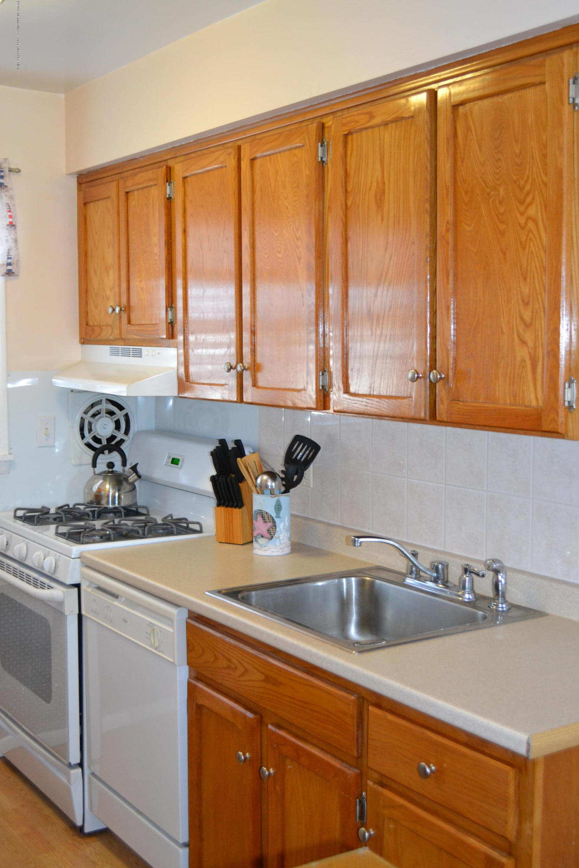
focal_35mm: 44
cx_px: 290
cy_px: 434
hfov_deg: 30.8
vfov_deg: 45.0
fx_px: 1050
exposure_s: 1/60
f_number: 4.5
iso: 1250
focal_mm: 29
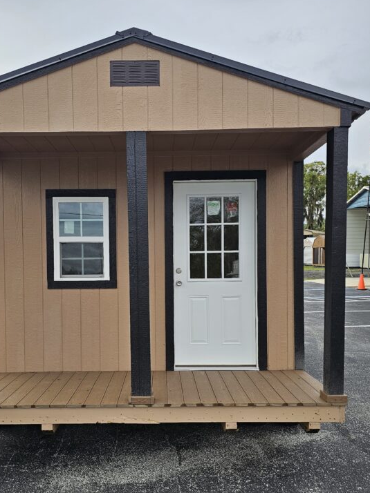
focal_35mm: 33
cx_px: 148
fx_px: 471
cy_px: 288
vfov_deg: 55.1
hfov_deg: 42.7
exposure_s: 1/180
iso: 20
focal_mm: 6.3
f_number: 1.7
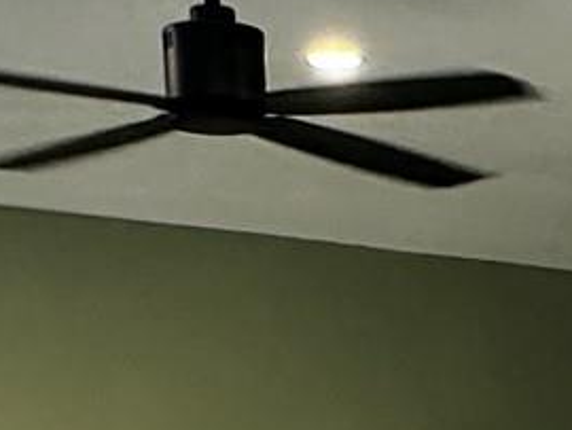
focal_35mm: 106
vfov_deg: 12.2
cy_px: 896
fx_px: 1753
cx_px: 564
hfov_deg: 18.1
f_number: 2.2
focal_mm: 2.22
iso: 320
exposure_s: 1/120
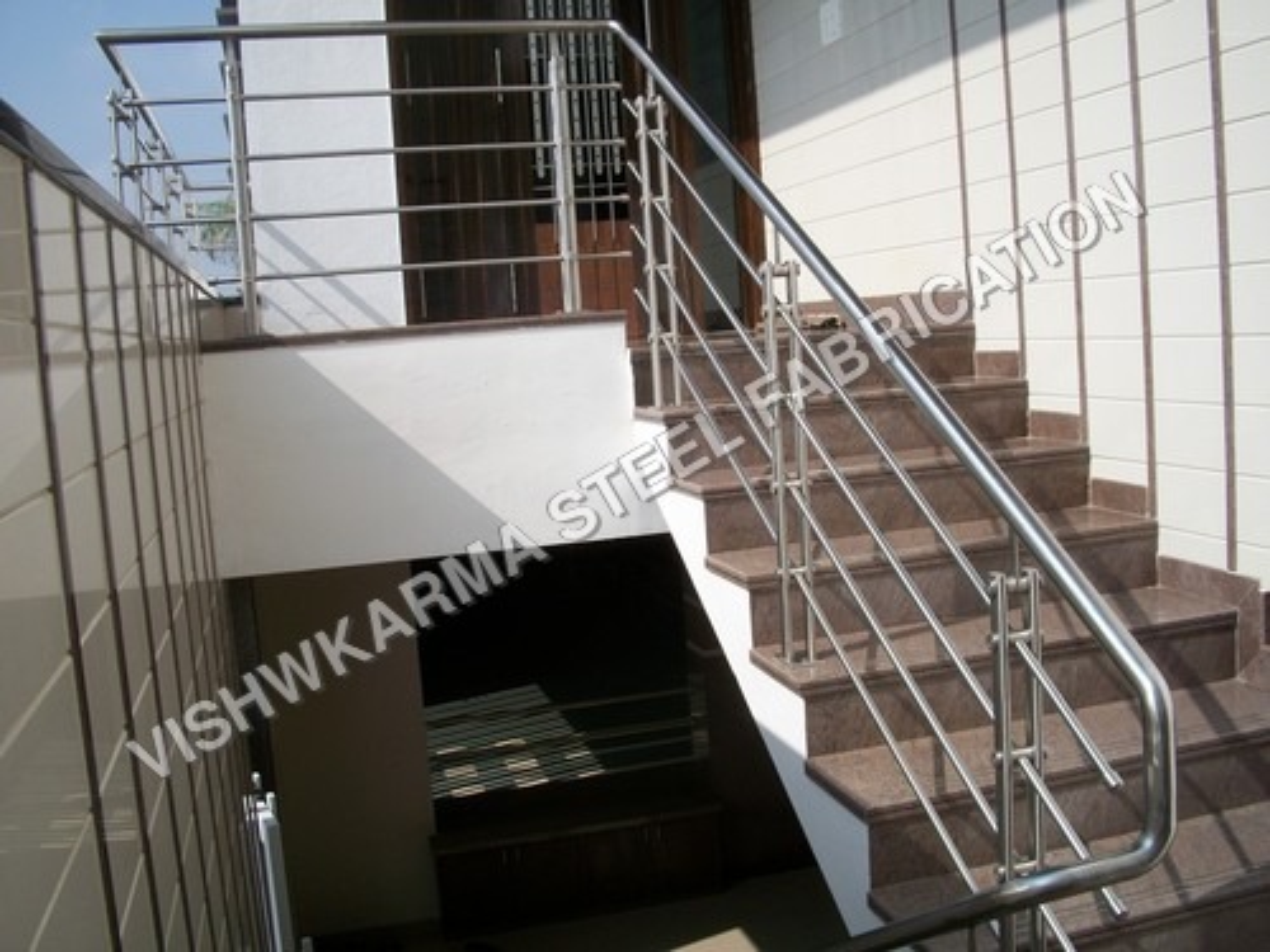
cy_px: 476
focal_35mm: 35
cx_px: 635
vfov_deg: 40.7
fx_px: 1284
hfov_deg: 52.6
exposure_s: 1/400
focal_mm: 6.3
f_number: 5.6
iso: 80
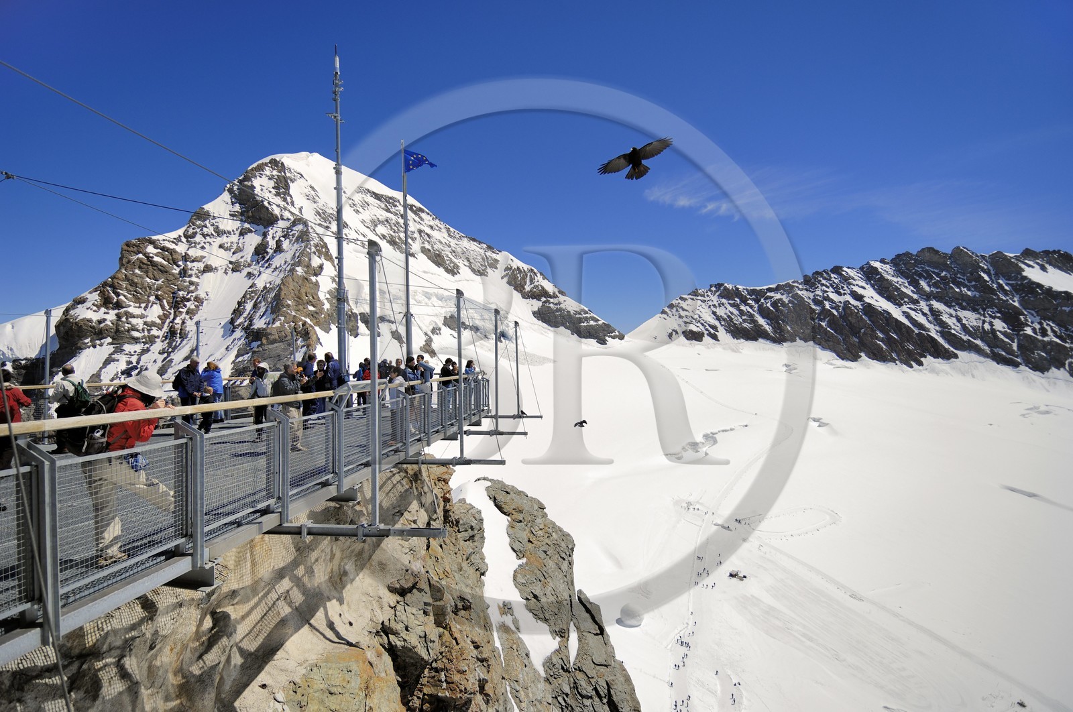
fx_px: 536
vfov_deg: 67.2
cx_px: 536
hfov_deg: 90.1
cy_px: 356
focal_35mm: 18
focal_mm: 12
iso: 100
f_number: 4
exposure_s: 1/1600
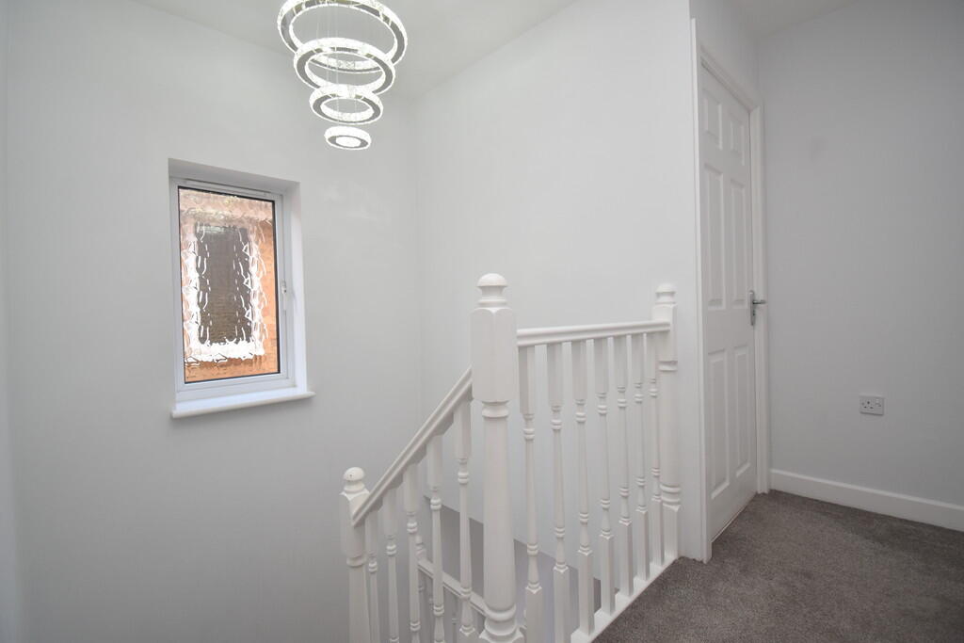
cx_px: 482
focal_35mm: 15
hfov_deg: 100.4
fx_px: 402
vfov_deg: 77.3
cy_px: 322
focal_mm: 10
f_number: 5
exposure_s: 1/200
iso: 500
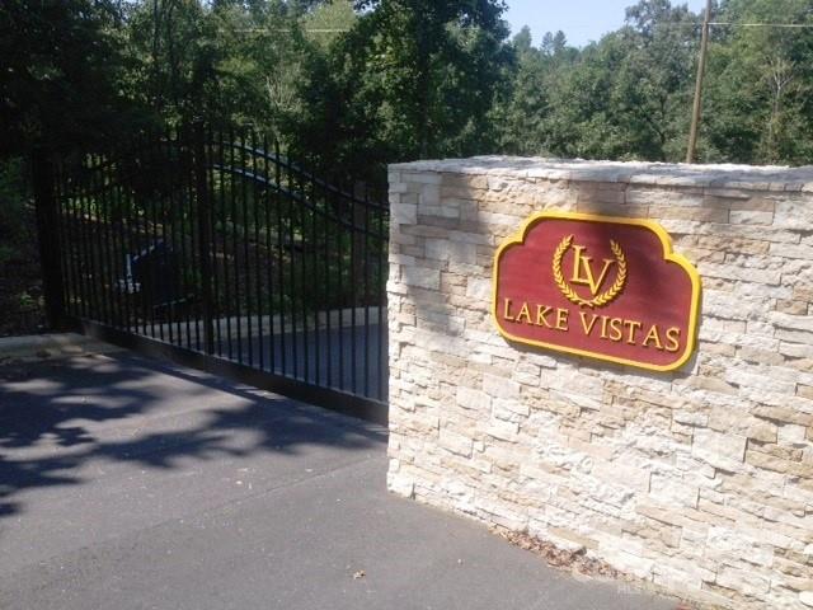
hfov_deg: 52.6
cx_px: 406
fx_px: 822
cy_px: 305
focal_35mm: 35
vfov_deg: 40.7
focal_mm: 4.28
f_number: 2.4
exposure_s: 1/1082
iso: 50
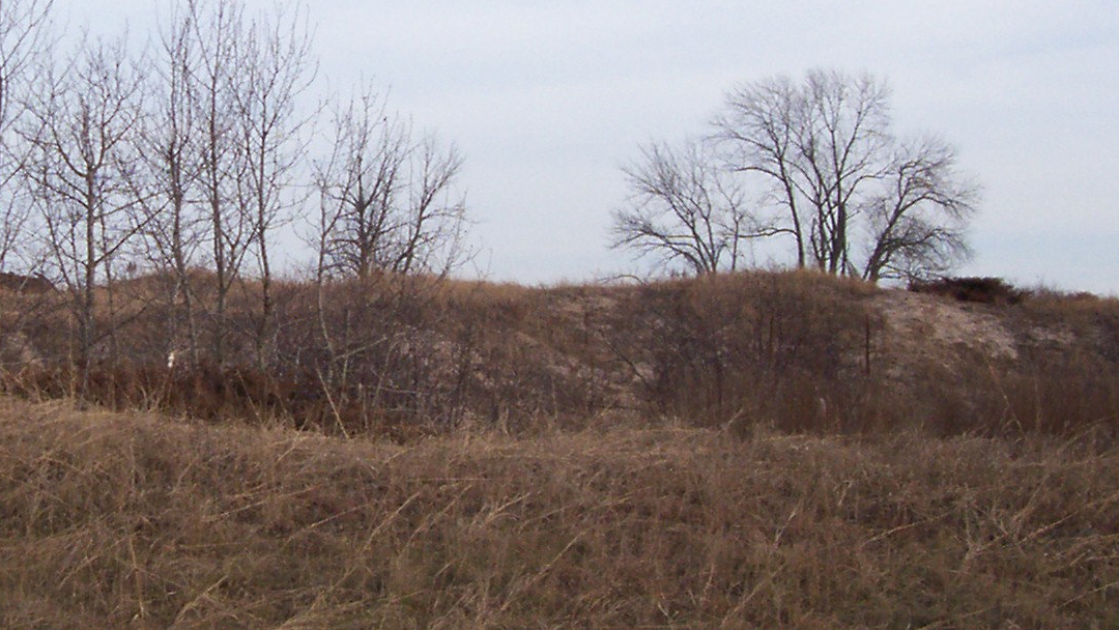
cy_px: 163
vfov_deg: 15.2
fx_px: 2345
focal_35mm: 79
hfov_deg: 26.7
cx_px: 353
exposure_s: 1/613
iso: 80
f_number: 2.7
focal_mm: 5.6
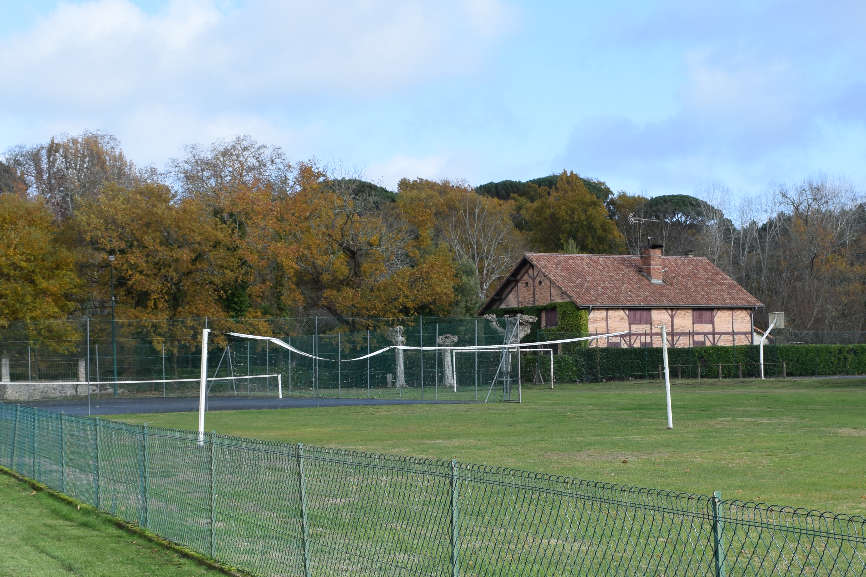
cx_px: 562
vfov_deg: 21.5
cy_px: 376
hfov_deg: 31.7
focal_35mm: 63
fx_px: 1513
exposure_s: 1/250
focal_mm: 23
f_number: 8
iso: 200
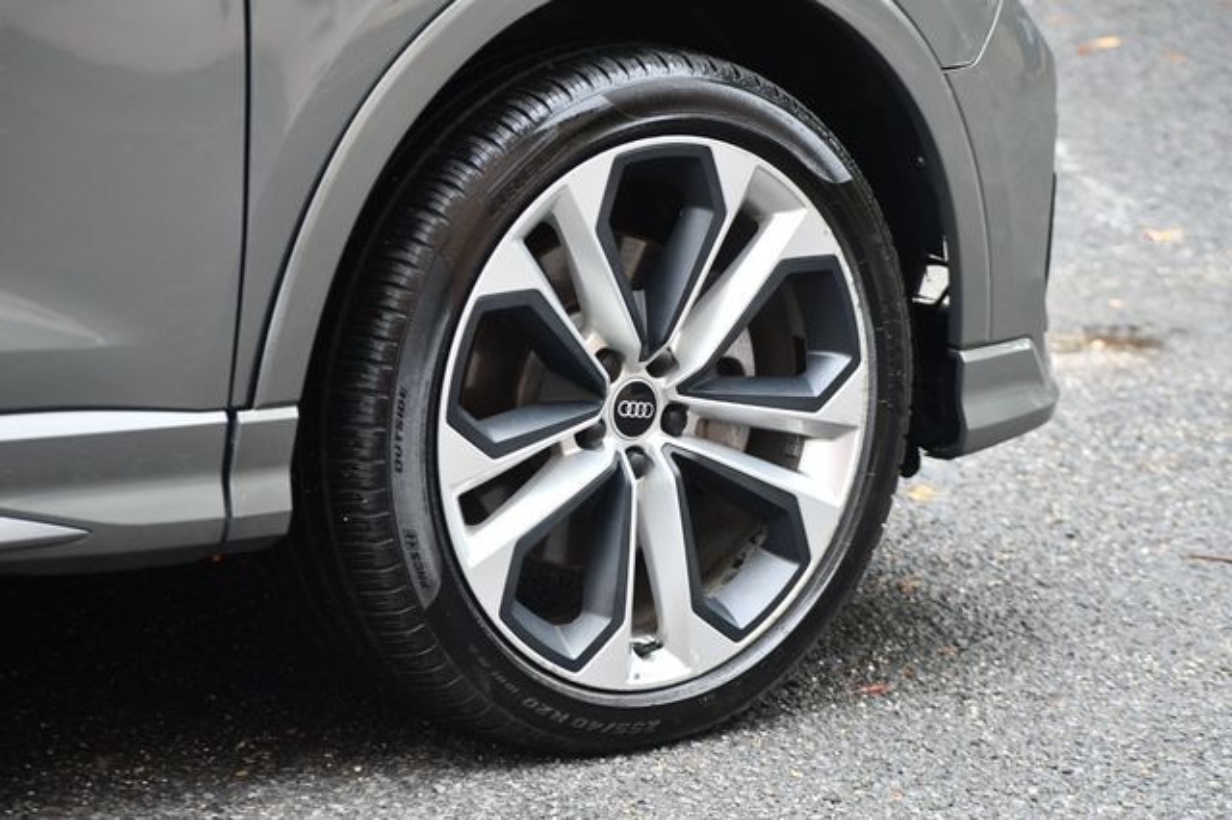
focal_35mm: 138
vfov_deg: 9.9
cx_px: 616
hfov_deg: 14.9
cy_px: 410
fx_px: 4720
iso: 800
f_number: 4.8
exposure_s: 1/160
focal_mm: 92
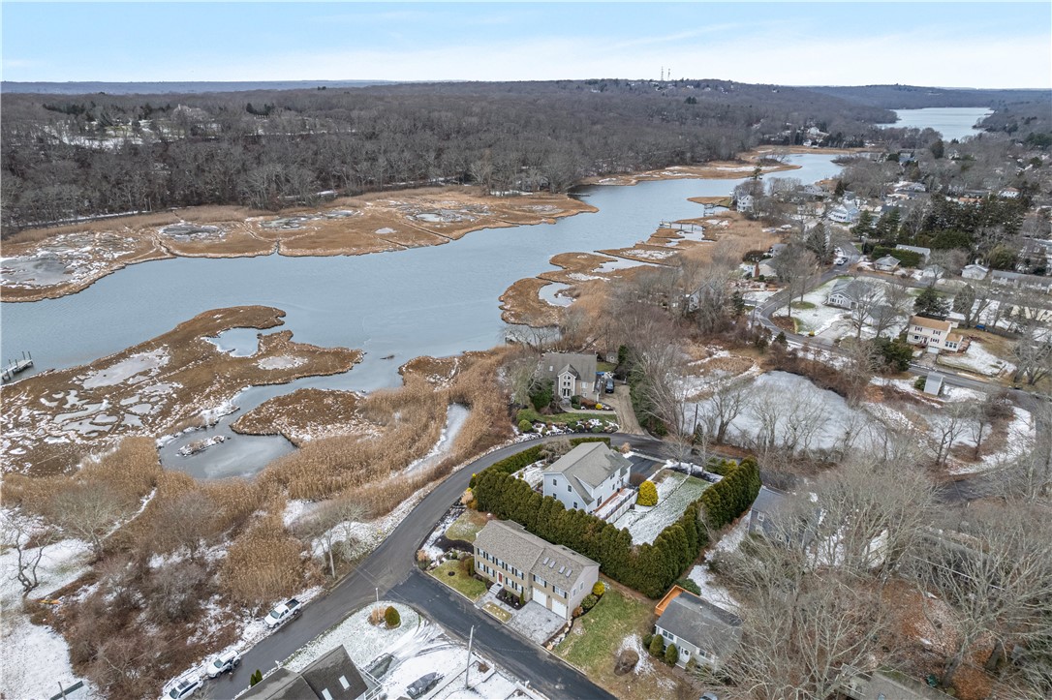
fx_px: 643
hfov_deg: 78.6
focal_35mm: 22
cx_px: 526
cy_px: 350
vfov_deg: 57.2
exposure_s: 1/800
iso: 200
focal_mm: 8.38
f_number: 2.8
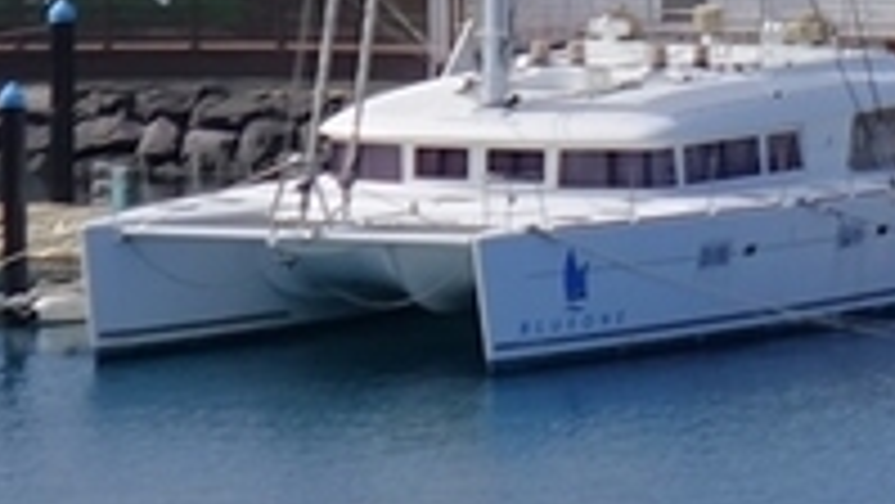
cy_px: -954
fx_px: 18585
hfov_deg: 2.7
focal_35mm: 783
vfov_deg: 1.5
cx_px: 2096
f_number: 5
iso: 100
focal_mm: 45.37
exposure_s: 1/800
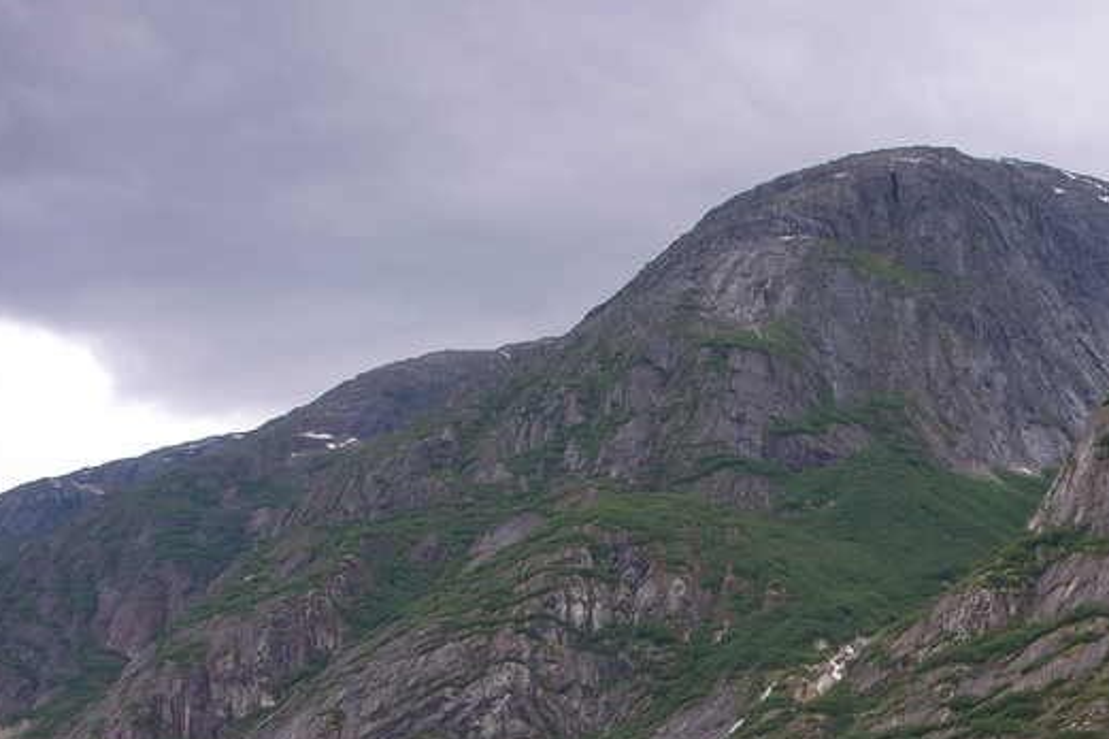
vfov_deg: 22.8
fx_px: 1817
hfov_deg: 32.9
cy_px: 549
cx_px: 905
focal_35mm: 59
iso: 100
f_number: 6.3
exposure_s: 1/100
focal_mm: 24
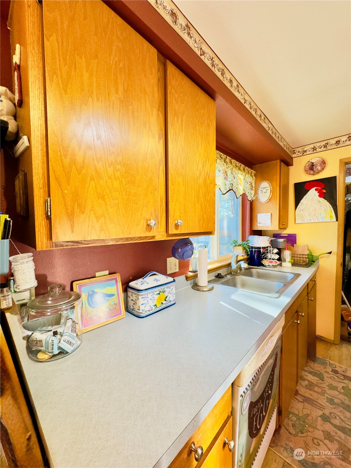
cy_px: 234
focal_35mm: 14
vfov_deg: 102.1
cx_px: 176
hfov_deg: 85.7
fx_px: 189
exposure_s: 1/120
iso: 160
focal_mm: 2.22
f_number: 2.2
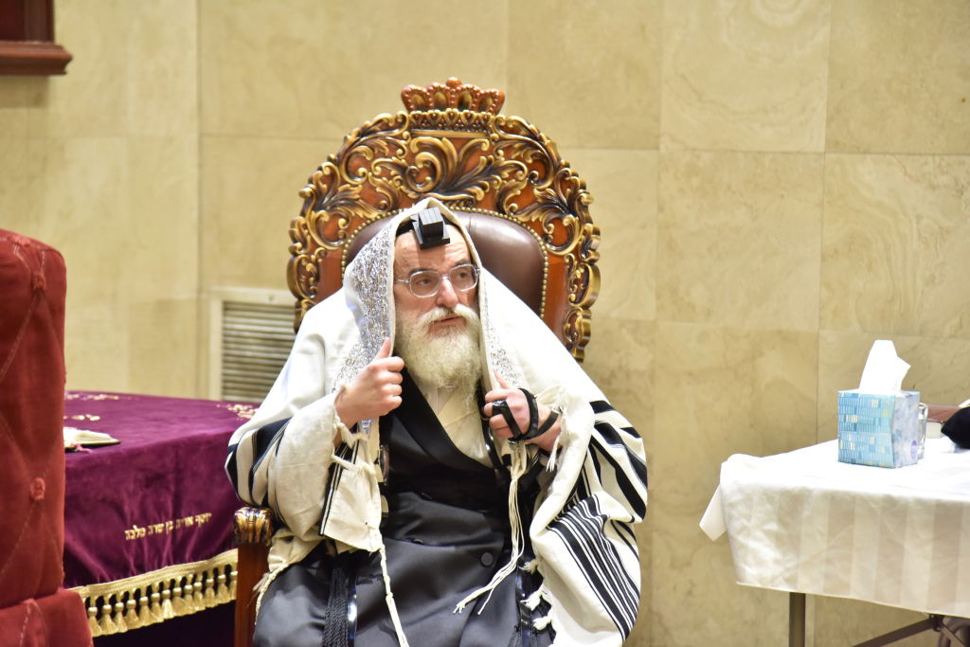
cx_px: 485
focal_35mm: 120
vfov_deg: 11.4
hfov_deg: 17.1
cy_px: 324
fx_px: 3234
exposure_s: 1/200
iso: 2000
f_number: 4
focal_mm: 120
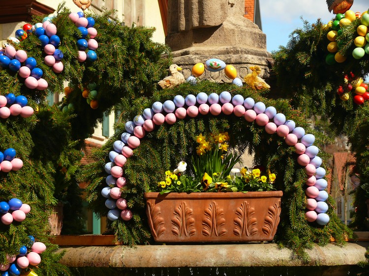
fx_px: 1066
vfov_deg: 14.8
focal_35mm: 100
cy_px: 138
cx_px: 184
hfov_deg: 19.6
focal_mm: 21.2
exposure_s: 1/250
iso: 100
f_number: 4.5
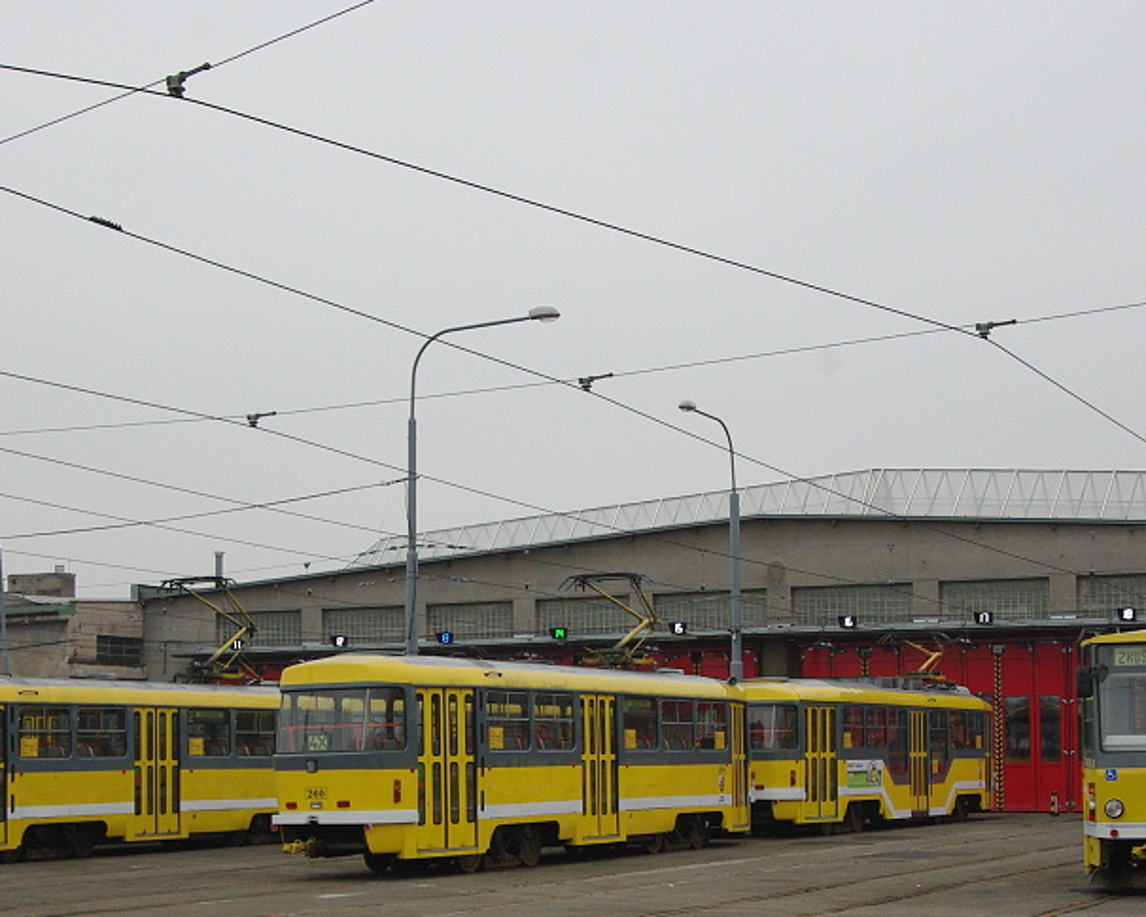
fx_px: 2273
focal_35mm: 67
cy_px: 672
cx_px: 475
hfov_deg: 28.3
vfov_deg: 22.6
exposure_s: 1/250
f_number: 8
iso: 400
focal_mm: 24
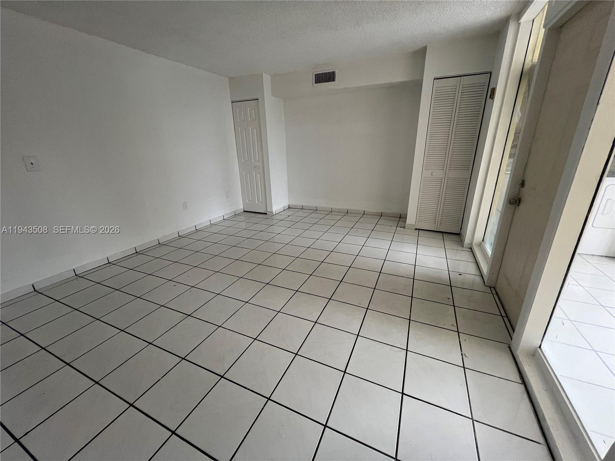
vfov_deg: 89.9
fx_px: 231
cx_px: 308
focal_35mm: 13
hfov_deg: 106.2
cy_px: 230
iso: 125
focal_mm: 1.57
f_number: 1.8
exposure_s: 1/60
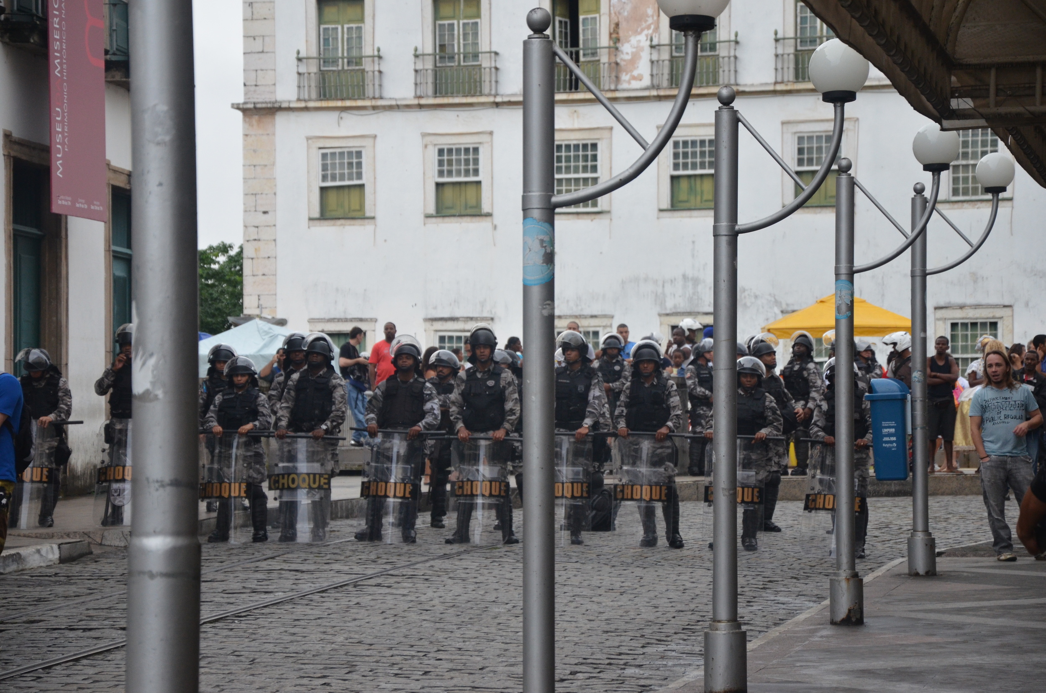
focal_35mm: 128
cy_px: 346
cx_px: 523
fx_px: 3697
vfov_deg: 10.7
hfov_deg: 16.1
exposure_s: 1/200
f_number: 5.6
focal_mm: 85
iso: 800
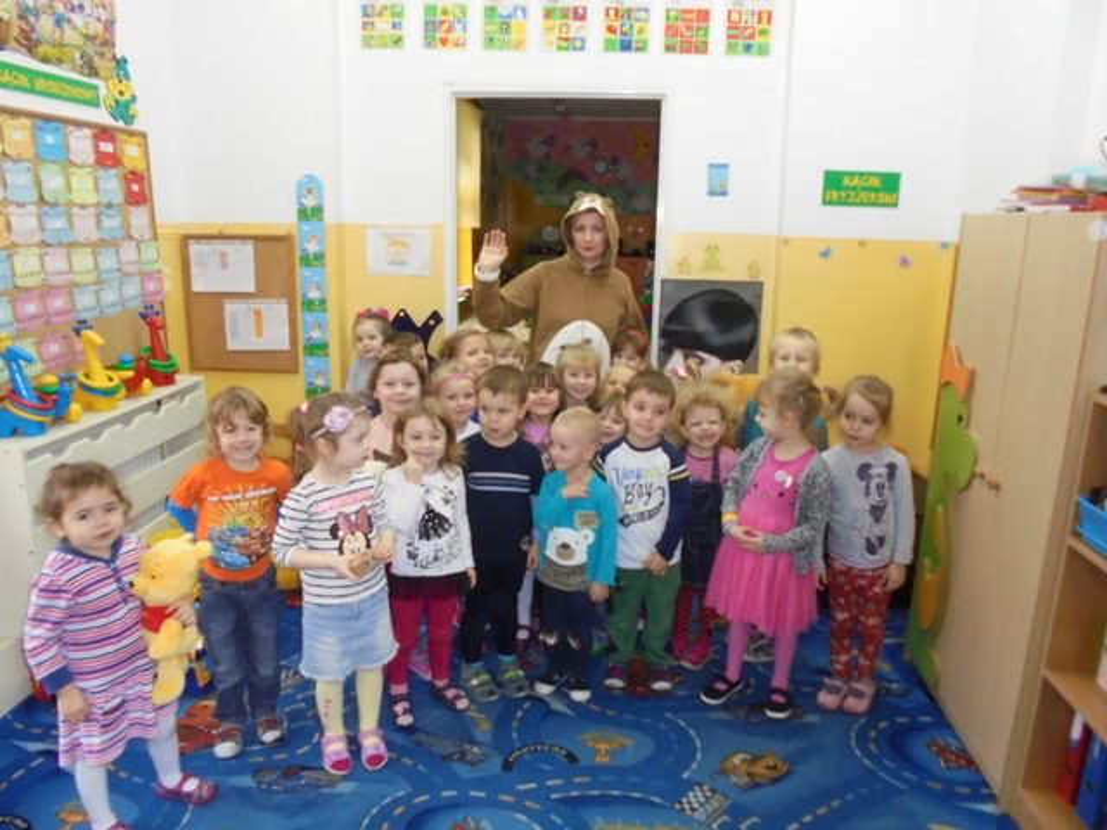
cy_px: 415
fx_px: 831
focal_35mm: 26
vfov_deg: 53.1
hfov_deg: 67.3
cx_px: 554
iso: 400
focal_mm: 4.6
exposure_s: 1/30
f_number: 3.5
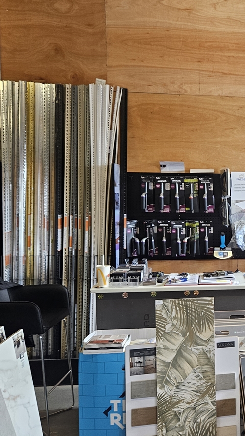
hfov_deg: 24.0
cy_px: 242
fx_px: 520
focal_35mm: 45
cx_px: 297
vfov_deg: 45.4
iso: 125
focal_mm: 5.4
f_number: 1.8
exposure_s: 1/100
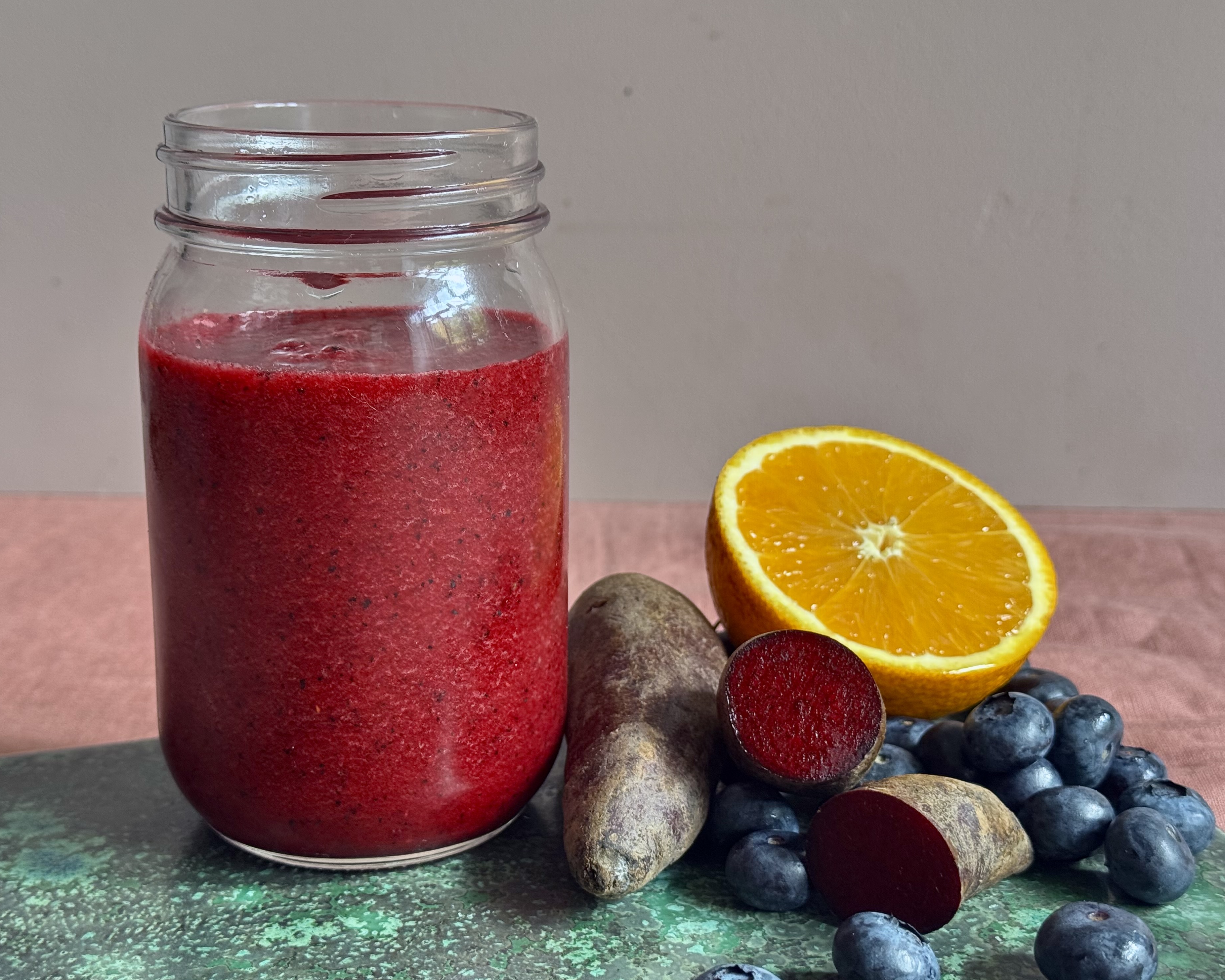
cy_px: 483
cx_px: 573
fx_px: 1849
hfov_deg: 36.6
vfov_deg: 29.7
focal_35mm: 51
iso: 160
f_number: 1.78
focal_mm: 6.76
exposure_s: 1/60
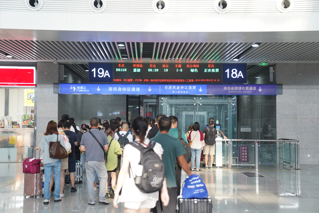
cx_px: 160
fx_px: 505
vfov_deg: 23.8
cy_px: 106
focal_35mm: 57
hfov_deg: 35.1
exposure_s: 1/60
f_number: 2.8
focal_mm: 57
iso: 250
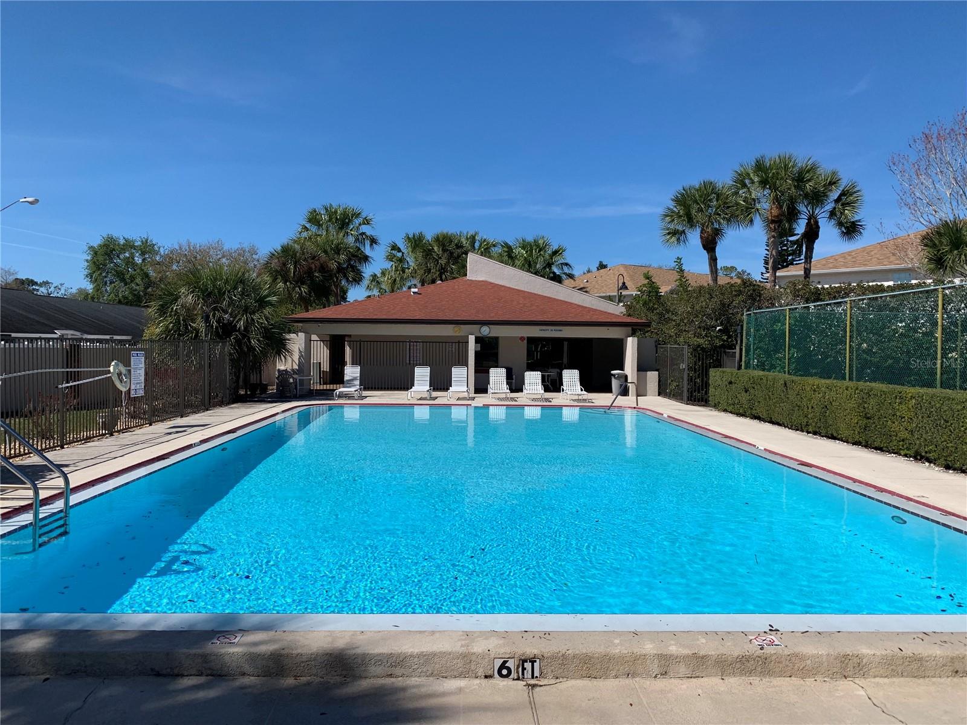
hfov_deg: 67.3
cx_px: 484
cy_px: 362
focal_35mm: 26
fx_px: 726
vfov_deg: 53.1
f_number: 1.8
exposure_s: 1/4274
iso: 25
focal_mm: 4.25
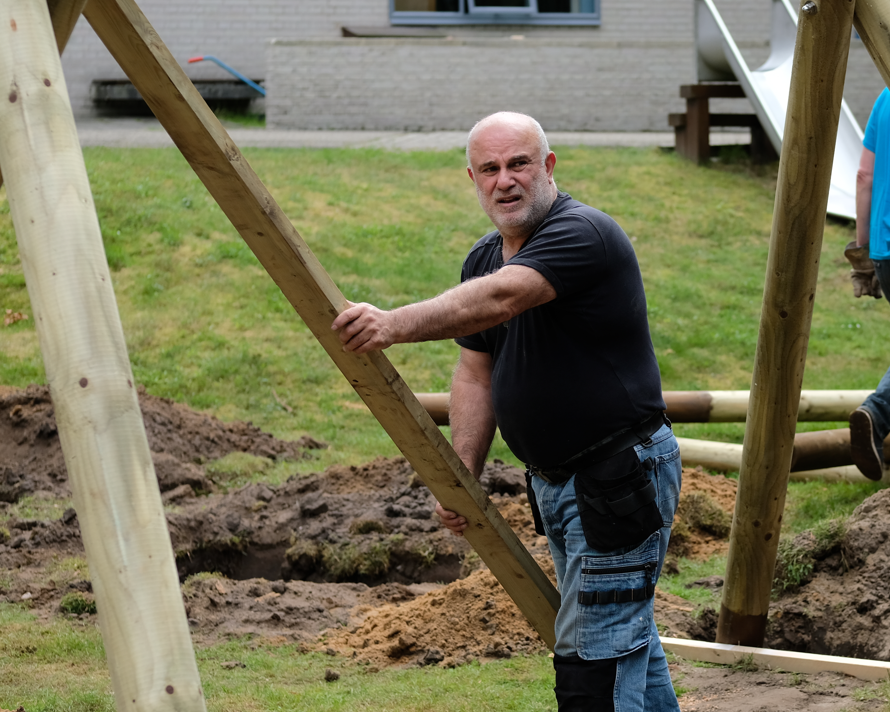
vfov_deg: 13.4
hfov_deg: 16.6
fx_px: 3029
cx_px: 703
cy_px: 359
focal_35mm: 115
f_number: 2.8
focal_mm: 50
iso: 200
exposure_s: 1/1300
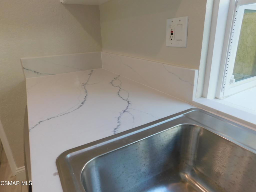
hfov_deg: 73.9
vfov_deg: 58.9
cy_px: 96
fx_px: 170
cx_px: 128
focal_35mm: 23
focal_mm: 4
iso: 125
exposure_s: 1/60
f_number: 3
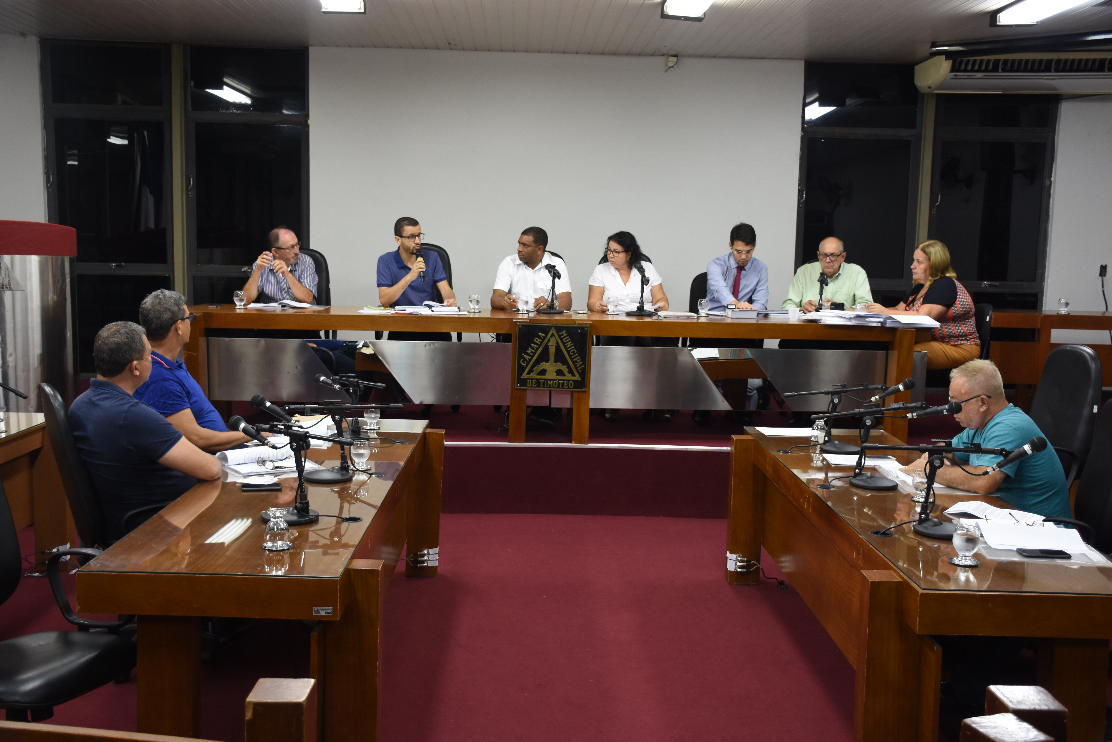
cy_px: 371
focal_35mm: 39
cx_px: 556
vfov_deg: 34.2
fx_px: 1205
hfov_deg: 49.6
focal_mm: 26
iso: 640
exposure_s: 1/50
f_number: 3.8
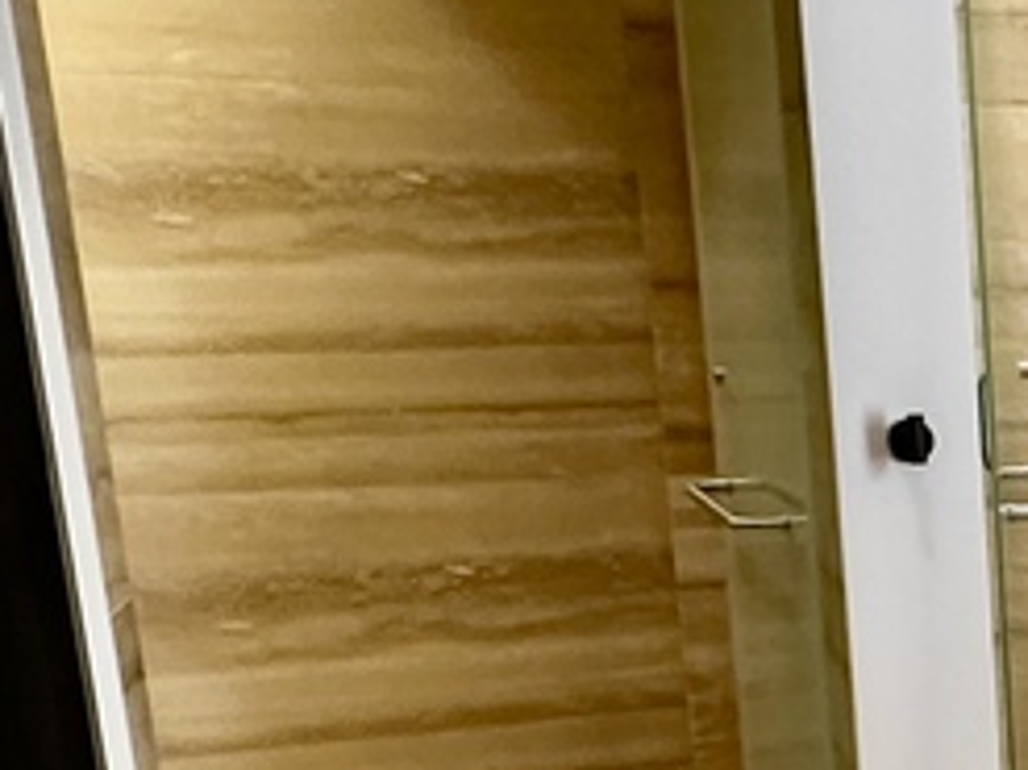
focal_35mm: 68
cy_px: 712
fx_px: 2018
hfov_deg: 22.8
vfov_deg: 21.1
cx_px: 1573
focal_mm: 2.22
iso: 500
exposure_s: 1/60
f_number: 2.2
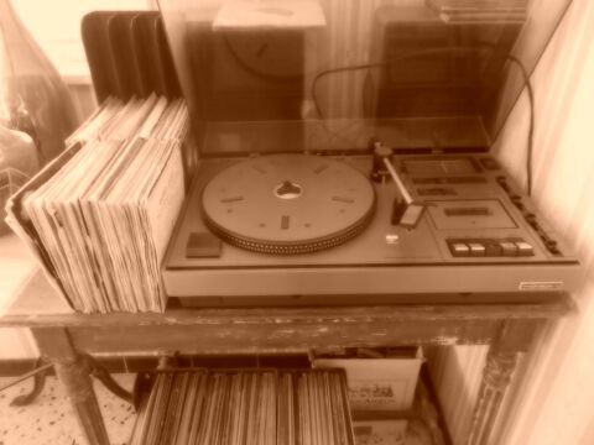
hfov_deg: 67.3
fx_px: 446
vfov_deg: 53.1
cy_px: 222
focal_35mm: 26
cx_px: 297
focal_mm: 4.6
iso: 200
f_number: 3.2
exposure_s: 1/6
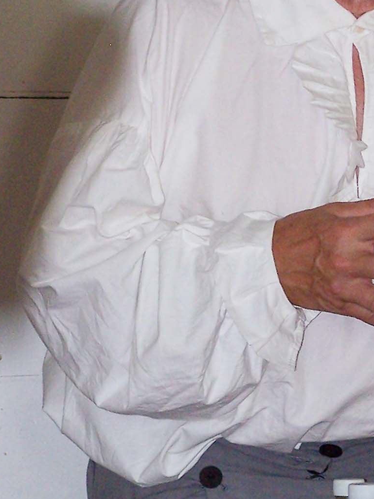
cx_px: 329
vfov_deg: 7.5
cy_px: 249
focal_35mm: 263
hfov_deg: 5.6
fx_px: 3788
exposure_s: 1/90
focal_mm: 19.4
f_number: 3.2
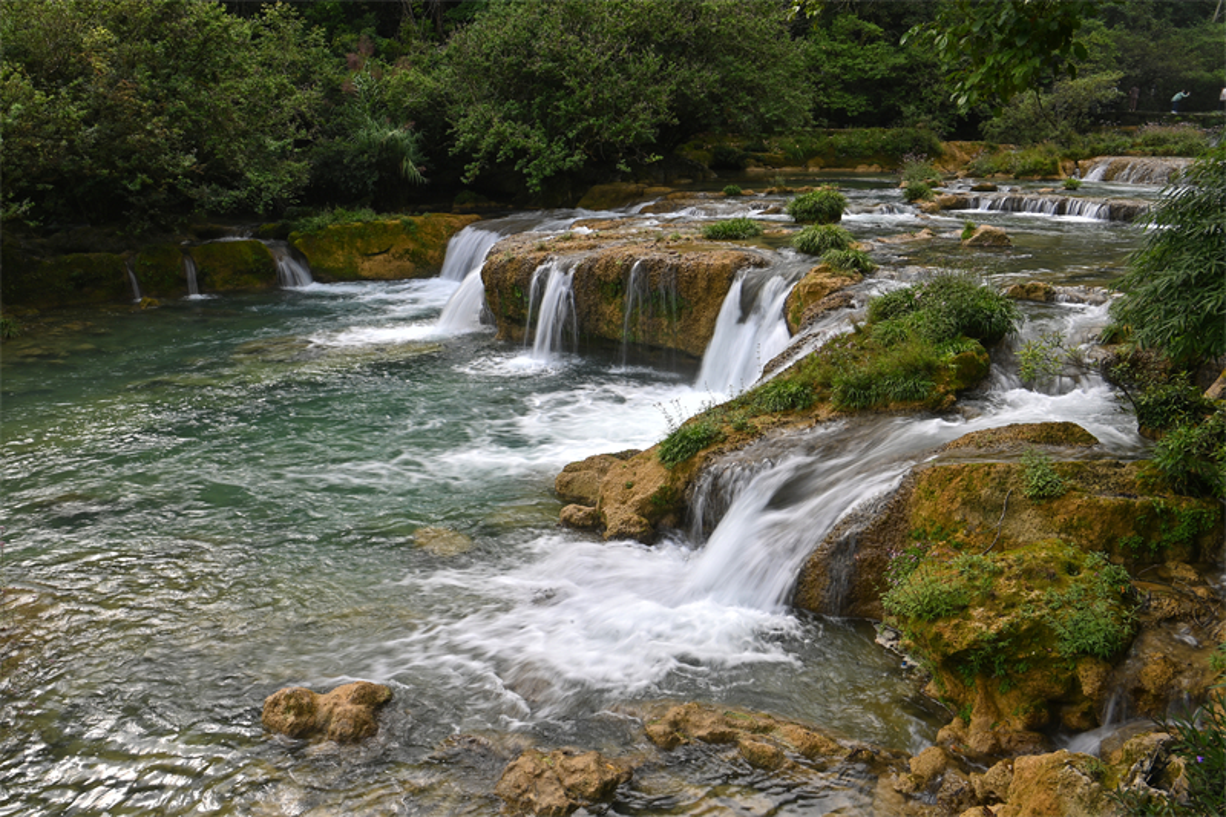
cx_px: 613
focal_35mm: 30
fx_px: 1021
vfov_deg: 43.6
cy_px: 408
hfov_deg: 61.9
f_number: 22
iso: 50
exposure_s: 1/13
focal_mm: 30
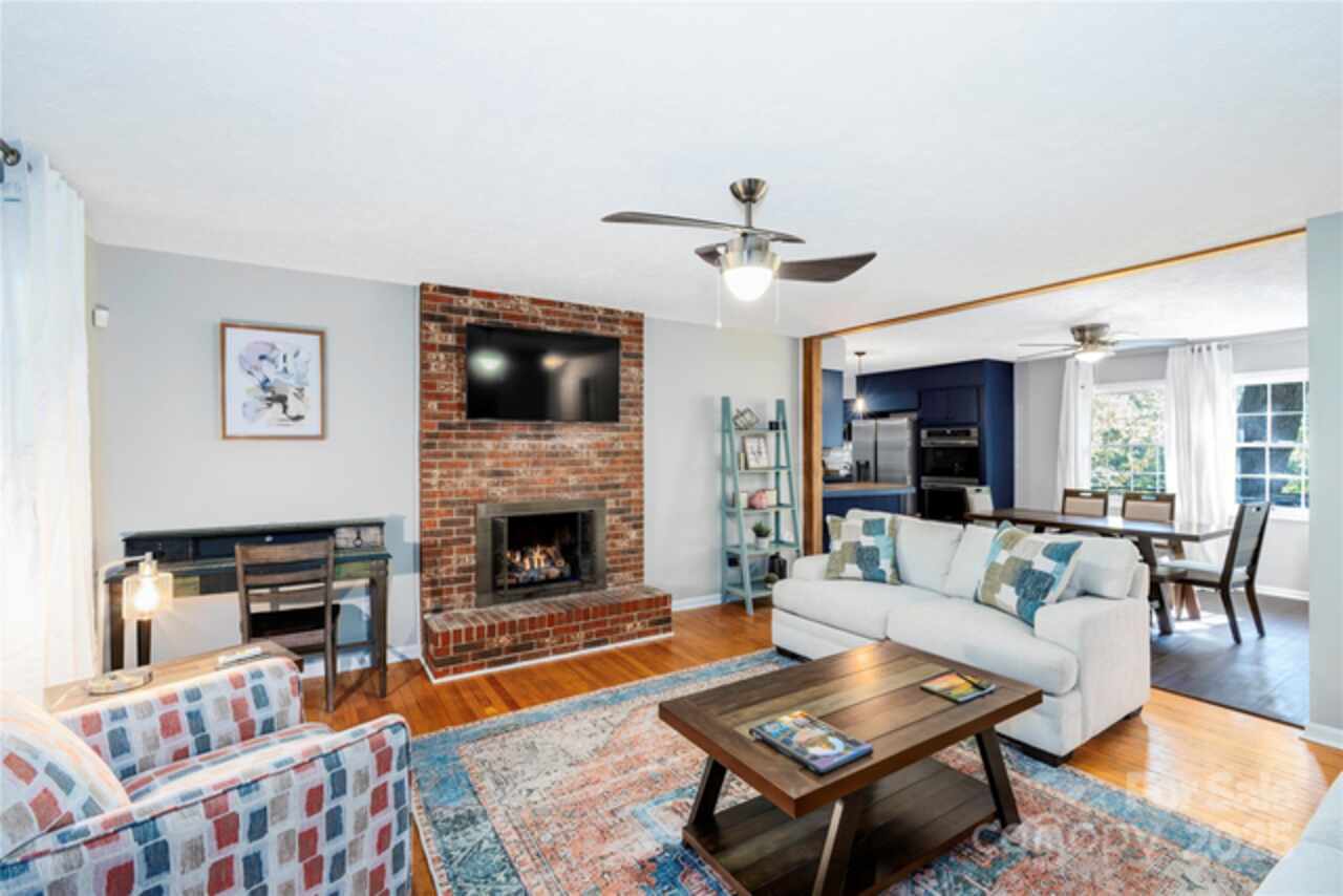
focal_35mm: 16
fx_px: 597
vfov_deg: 73.8
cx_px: 672
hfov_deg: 96.7
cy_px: 448
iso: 400
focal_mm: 16
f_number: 8
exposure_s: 1/5
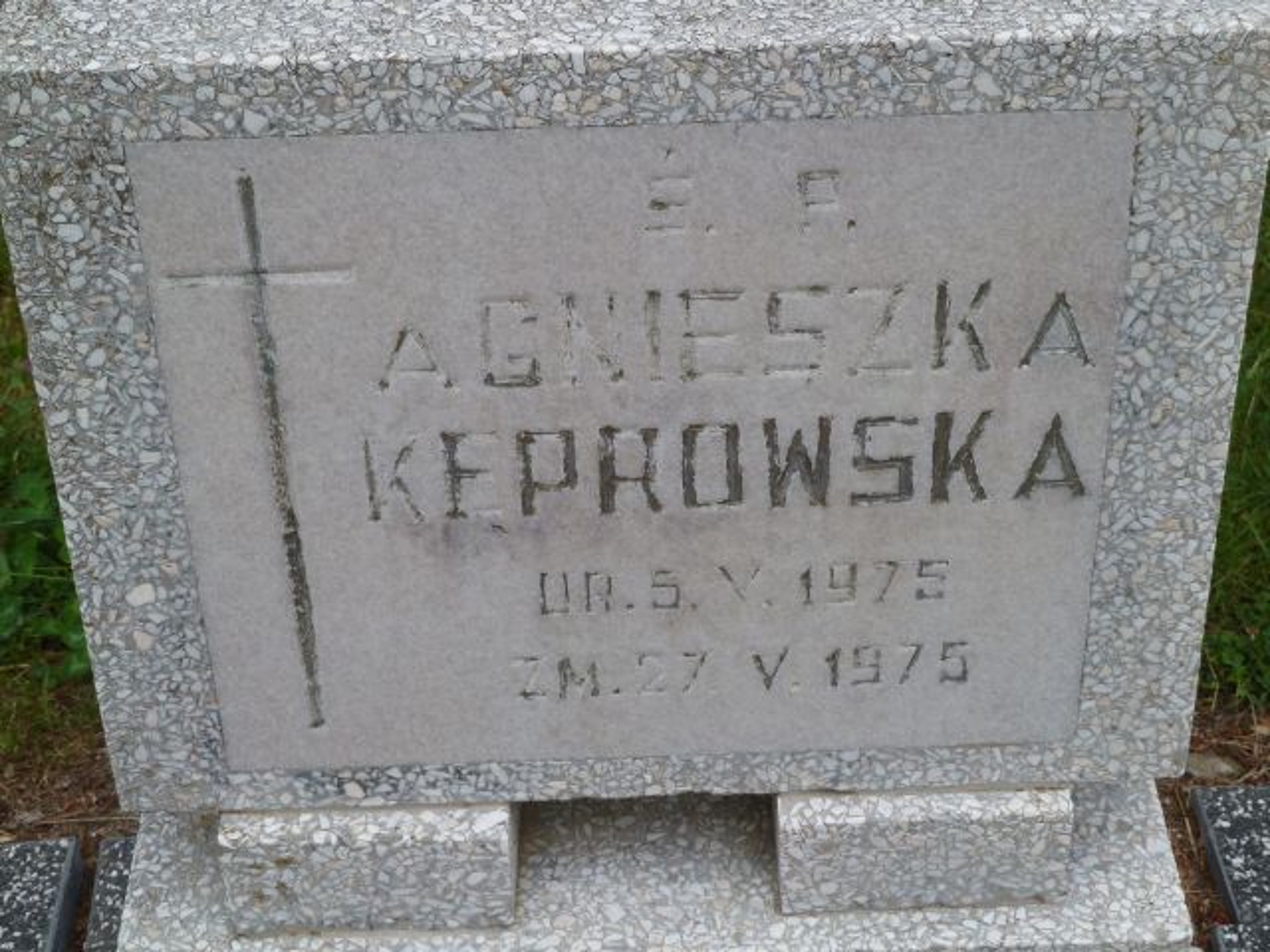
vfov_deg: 21.9
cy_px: 476
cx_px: 635
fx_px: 2458
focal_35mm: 67
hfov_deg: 29.0
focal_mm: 11
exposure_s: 1/100
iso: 80
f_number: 4.1
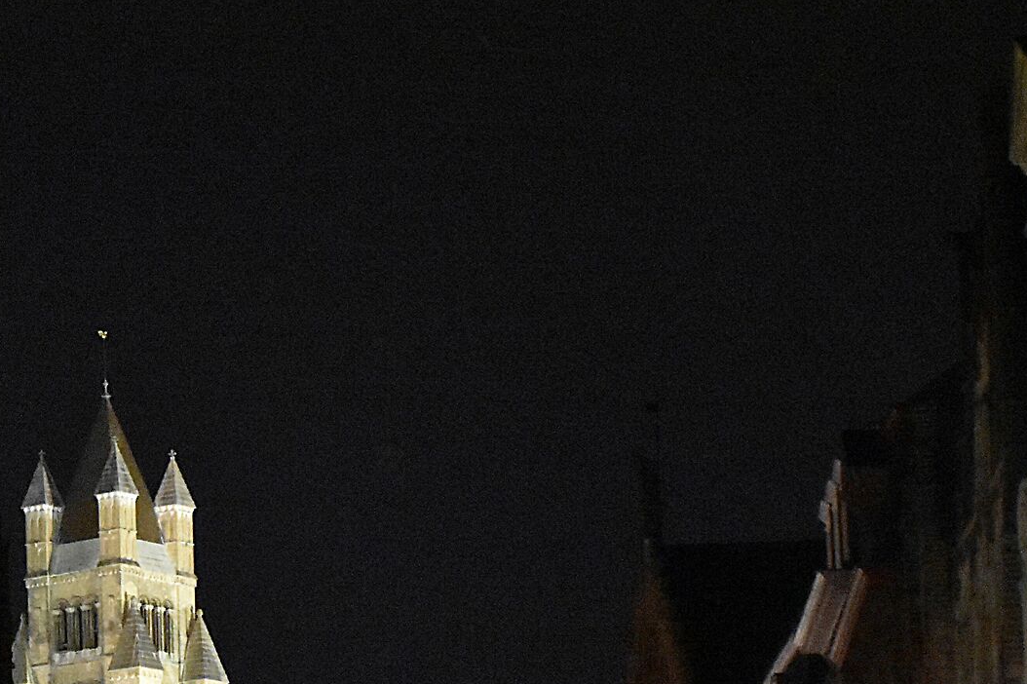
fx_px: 4677
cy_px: 739
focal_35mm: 164
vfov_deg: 8.3
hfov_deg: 12.4
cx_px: -8
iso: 12800
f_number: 4.5
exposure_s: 1/50
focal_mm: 48
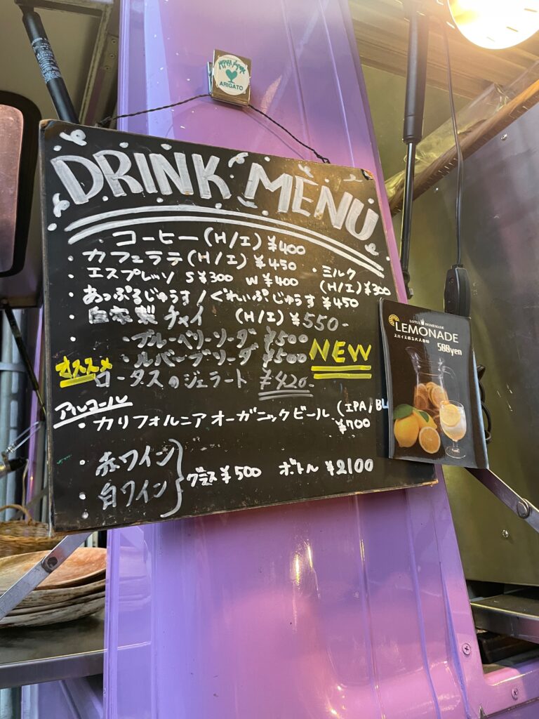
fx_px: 540
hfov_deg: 53.1
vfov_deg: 67.3
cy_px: 360
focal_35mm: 26
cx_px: 270
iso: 160
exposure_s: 1/50
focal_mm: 4.2
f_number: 1.6
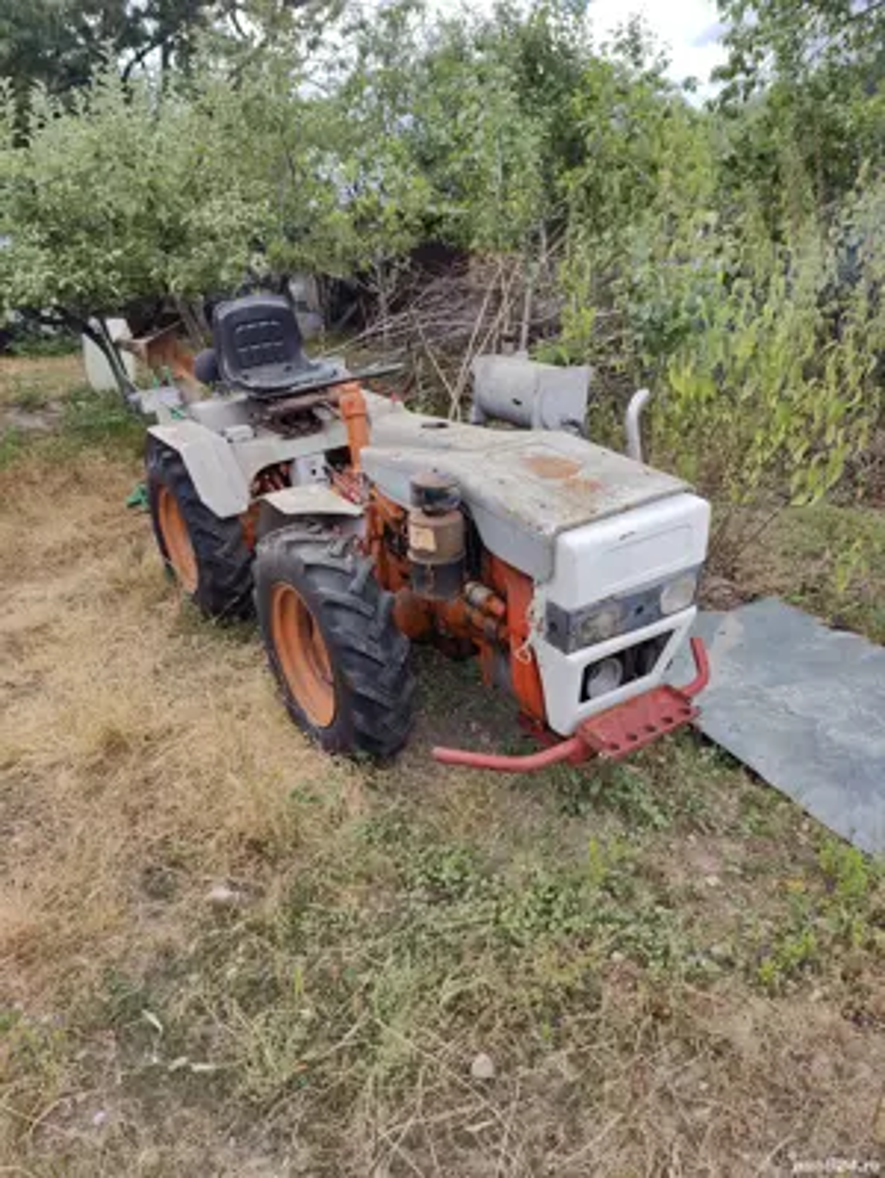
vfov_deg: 73.9
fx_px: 783
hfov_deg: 59.0
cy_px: 589
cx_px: 442
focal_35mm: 23
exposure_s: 1/912
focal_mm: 6.06
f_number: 1.8
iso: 50
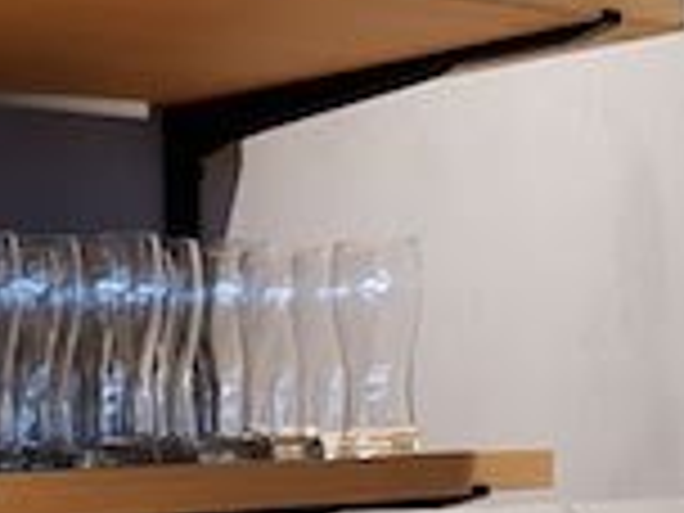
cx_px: -302
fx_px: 2371
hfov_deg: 15.3
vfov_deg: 11.8
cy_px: 749
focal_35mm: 120
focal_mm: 4.2
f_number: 1.7
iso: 125
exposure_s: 1/50
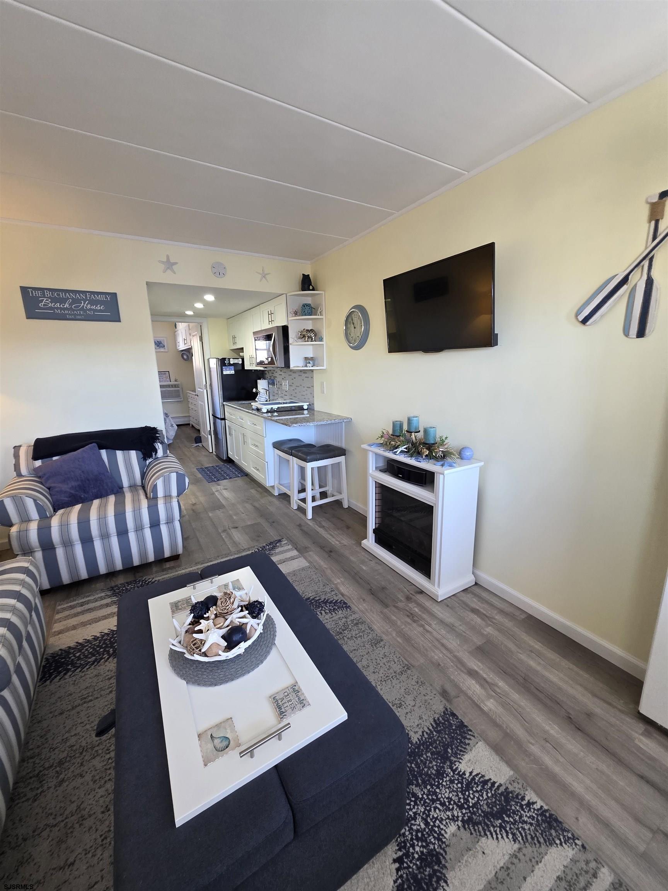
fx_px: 334
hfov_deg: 89.9
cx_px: 334
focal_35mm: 13
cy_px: 446
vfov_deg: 106.2
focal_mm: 2.2
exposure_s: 1/120
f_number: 1.9
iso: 250
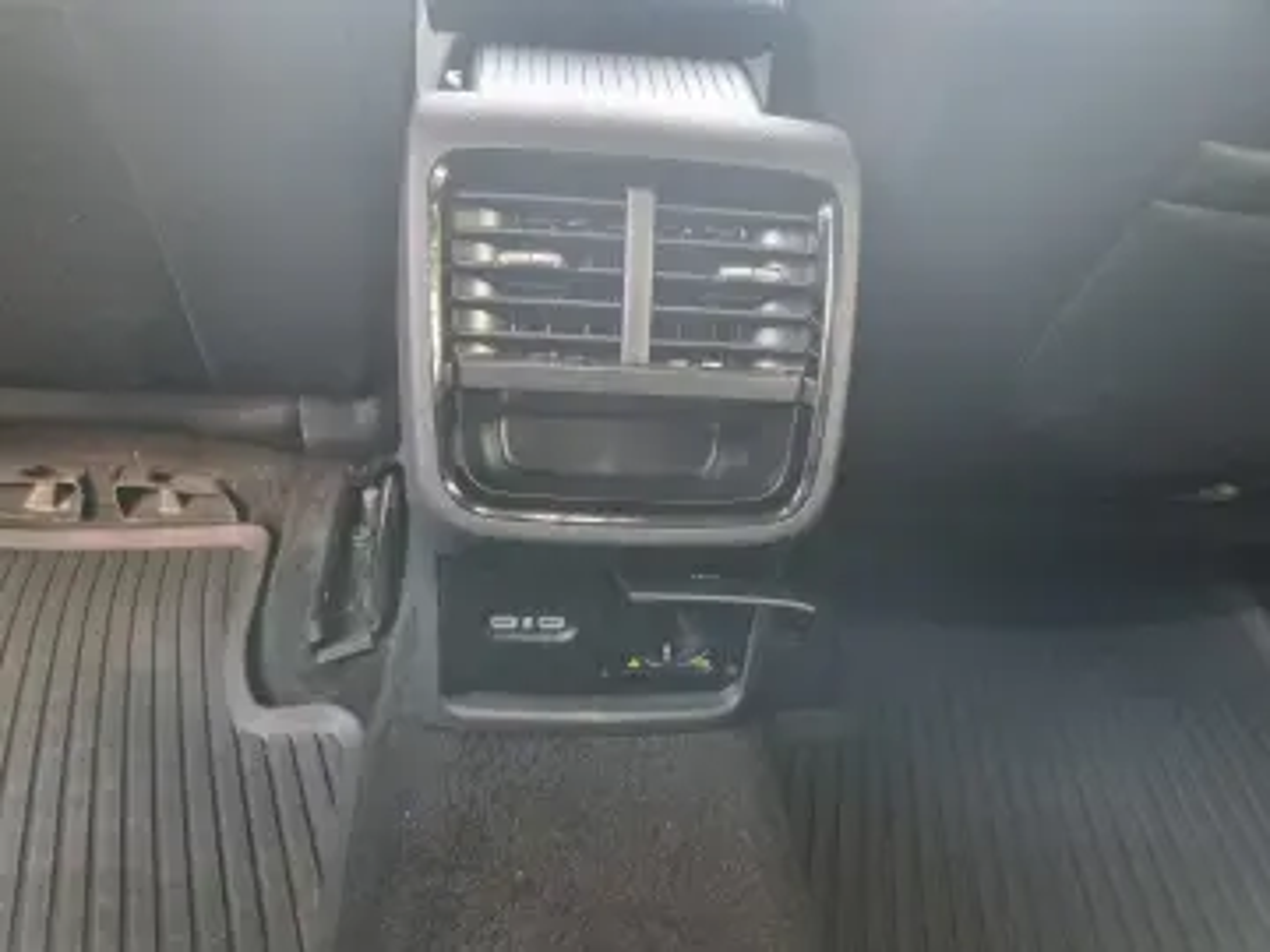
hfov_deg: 67.3
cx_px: 635
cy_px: 476
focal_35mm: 26
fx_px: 954
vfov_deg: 53.1
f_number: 1.8
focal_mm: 5.4
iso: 640
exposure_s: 1/50
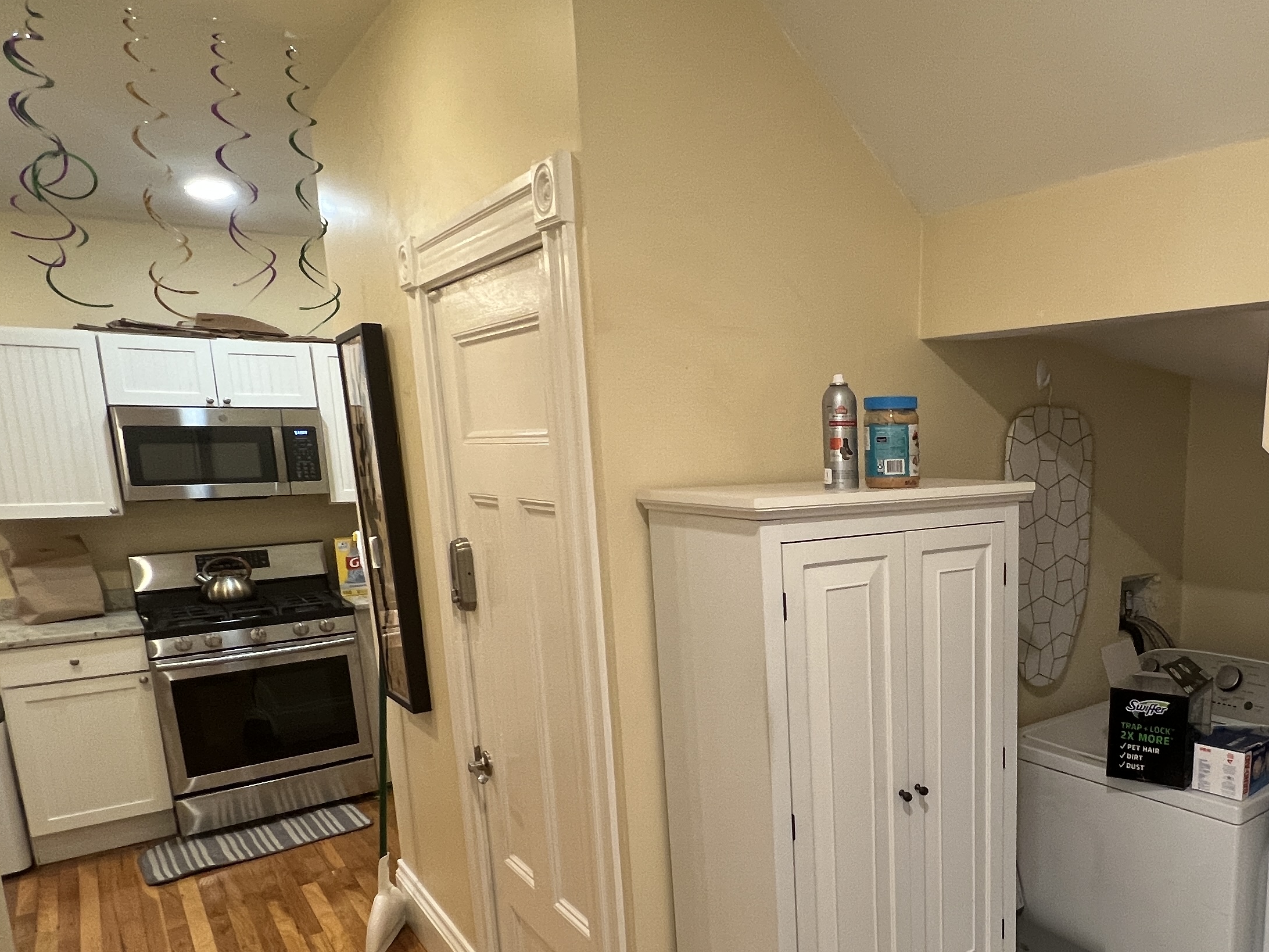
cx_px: 930
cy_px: 613
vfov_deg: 55.9
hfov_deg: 67.7
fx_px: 880
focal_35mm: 24
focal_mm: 1.57
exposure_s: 1/60
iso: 160
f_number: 1.8
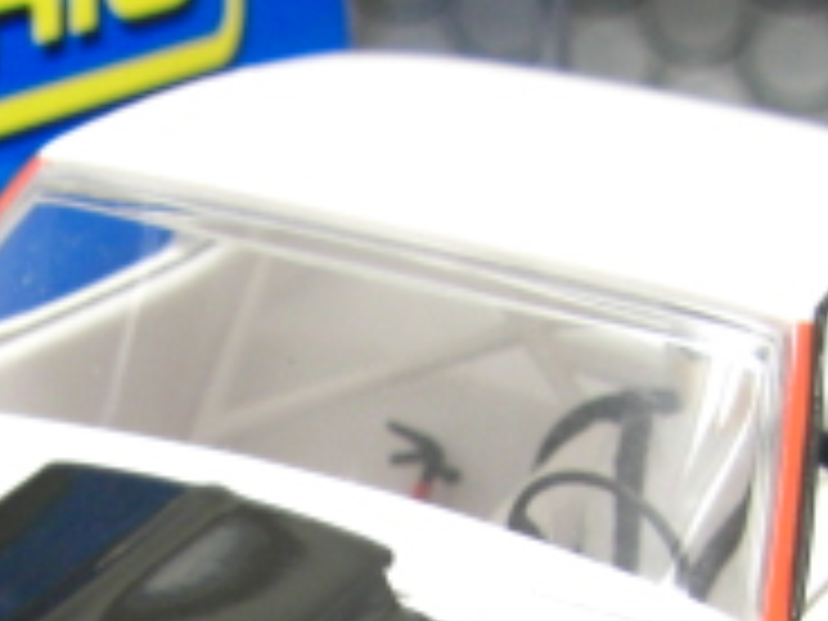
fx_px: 3157
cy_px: 927
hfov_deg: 14.8
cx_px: 63
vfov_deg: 10.8
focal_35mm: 132
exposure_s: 1/15
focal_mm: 6.3
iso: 200
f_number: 3.4
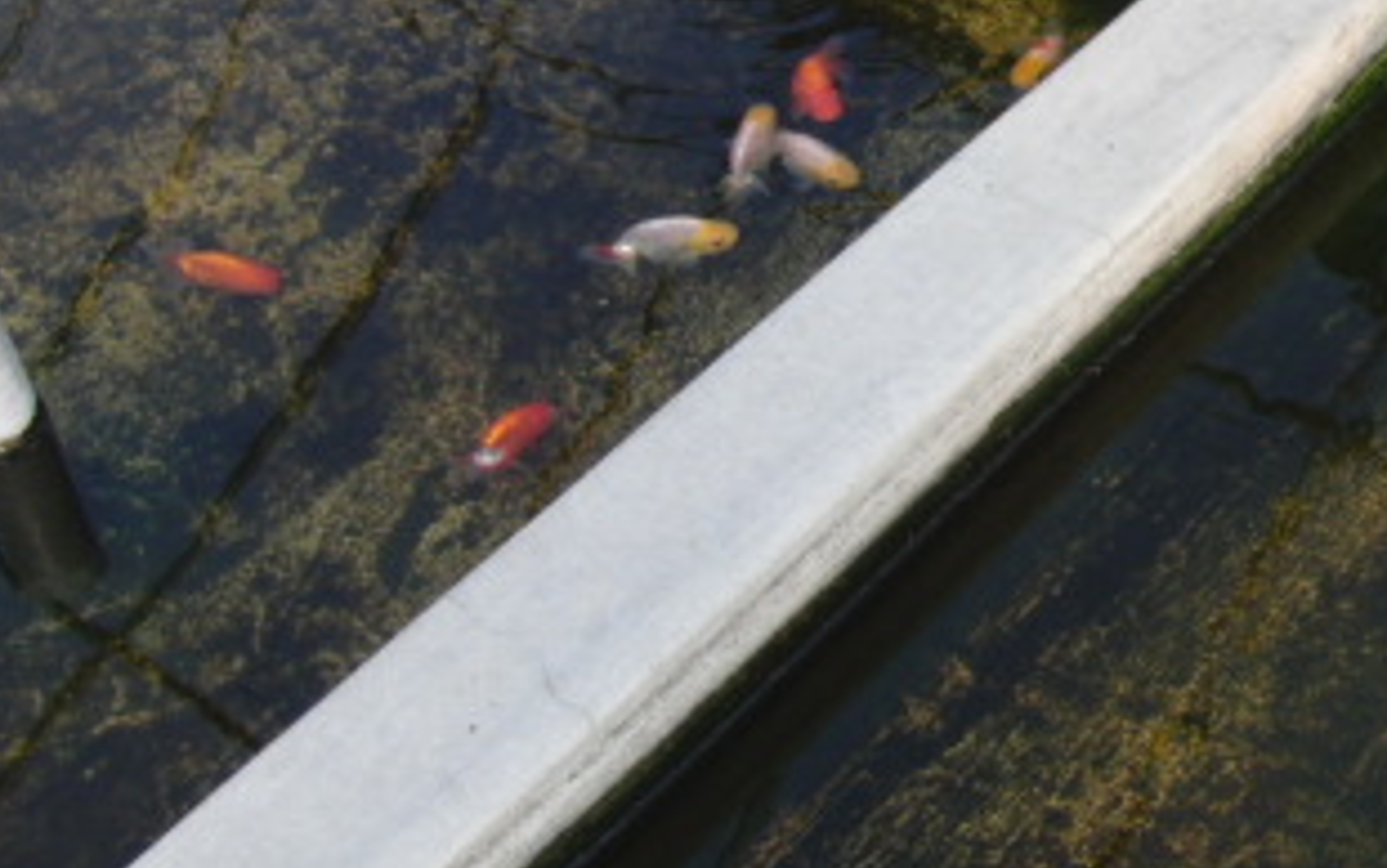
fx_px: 3063
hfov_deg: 24.3
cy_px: 197
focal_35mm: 81
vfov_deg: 16.0
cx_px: 1400
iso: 100
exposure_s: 1/400
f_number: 3.6
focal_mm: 6.42
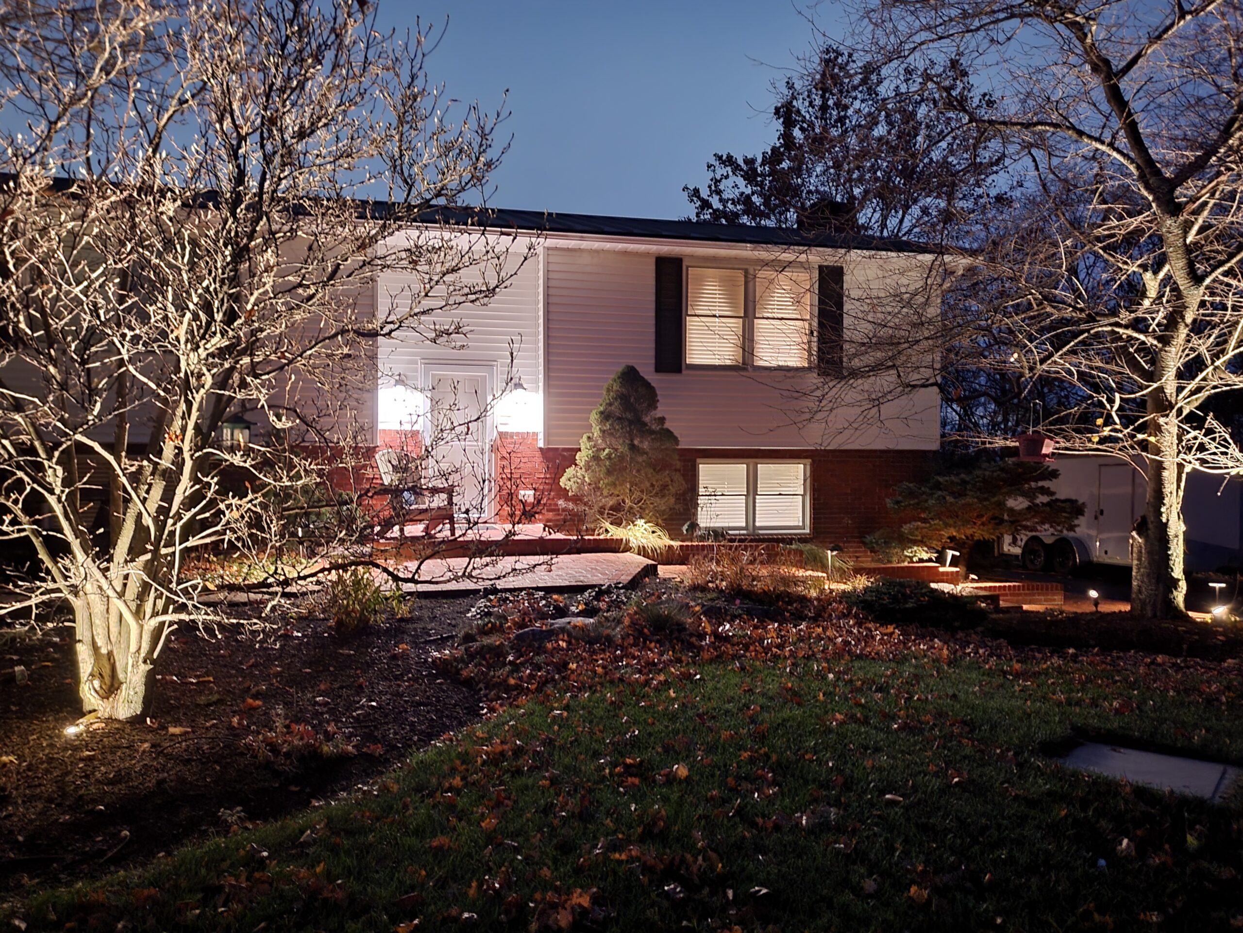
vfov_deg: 53.1
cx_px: 622
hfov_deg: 67.3
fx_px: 934
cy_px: 466
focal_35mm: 26
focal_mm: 4.25
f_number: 1.8
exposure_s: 1/3.2
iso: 500
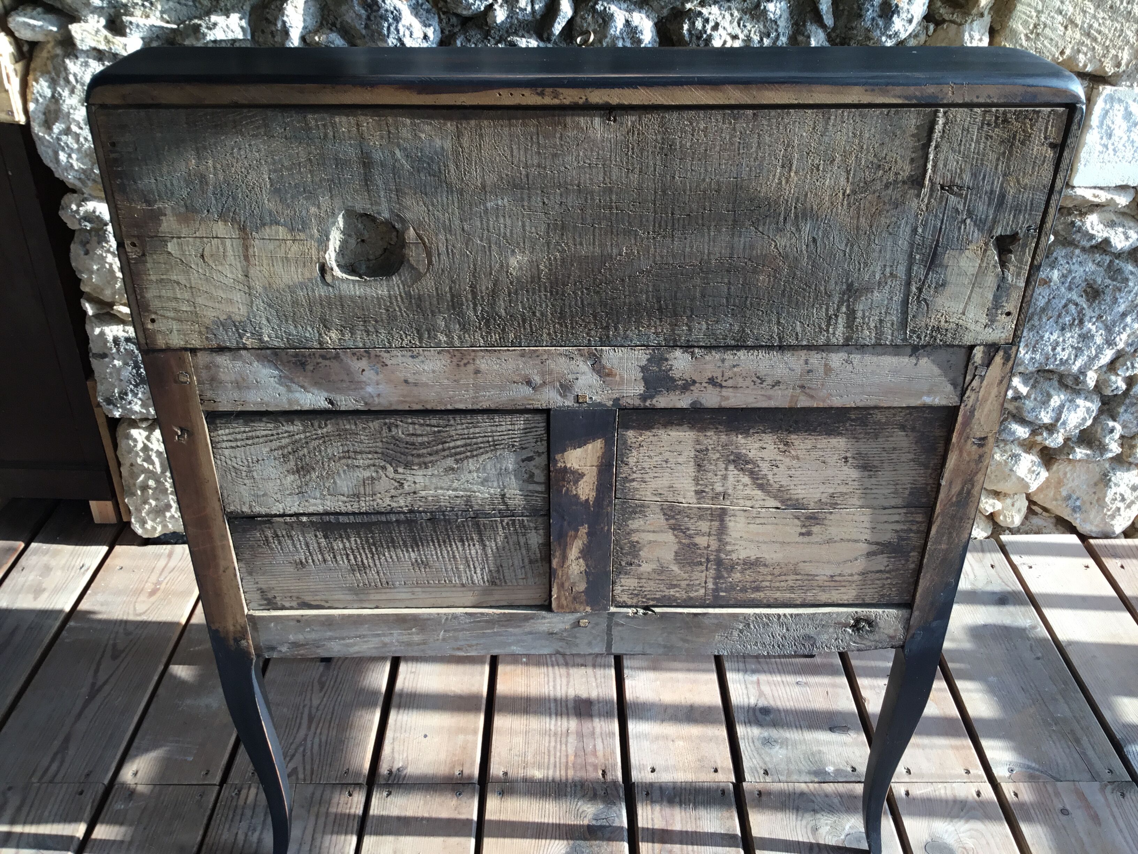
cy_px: 427
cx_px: 569
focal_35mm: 31
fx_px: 1019
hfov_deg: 58.4
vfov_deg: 45.4
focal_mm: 3.3
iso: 25
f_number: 2.4
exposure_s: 1/118
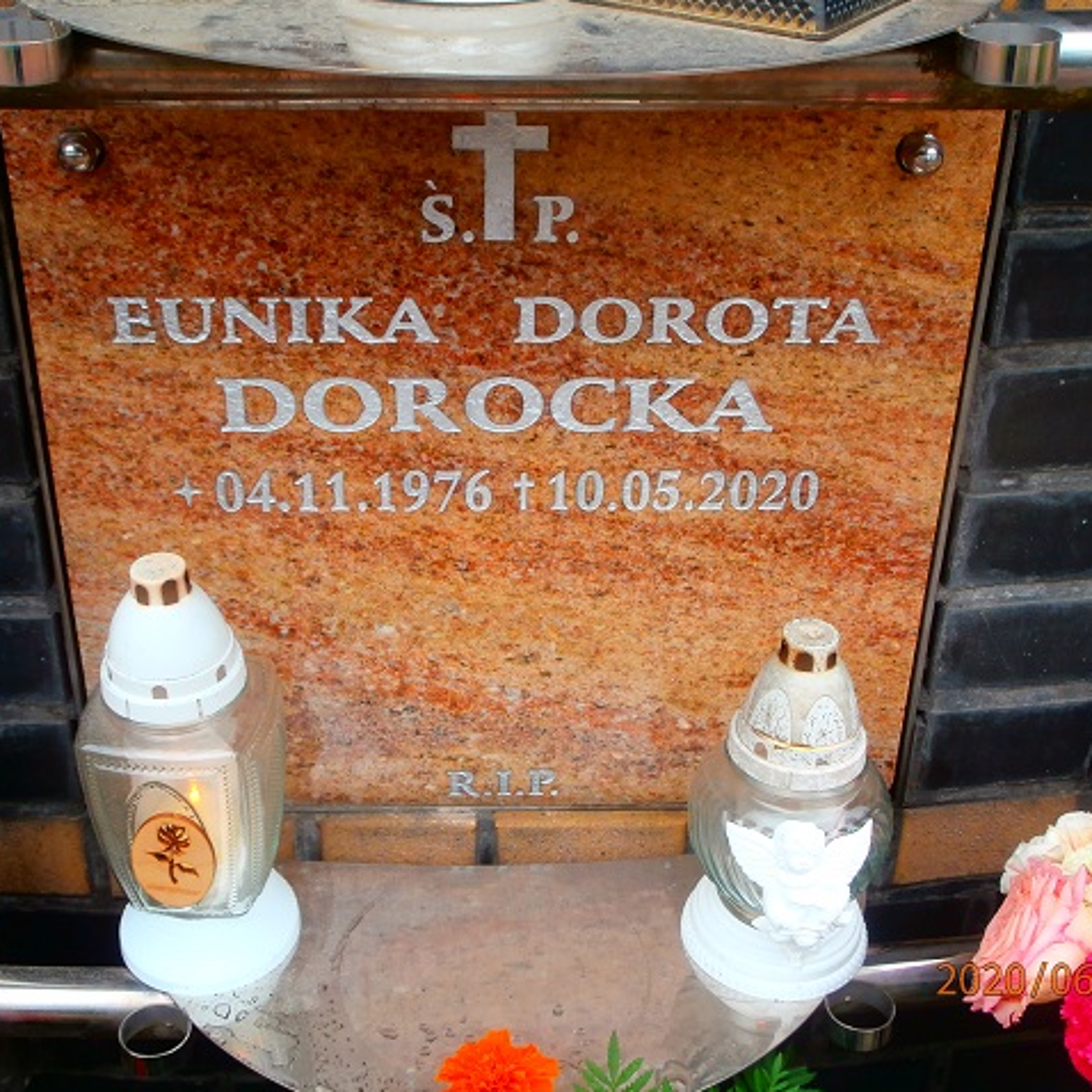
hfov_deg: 37.5
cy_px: 546
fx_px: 1606
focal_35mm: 45
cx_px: 516
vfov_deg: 37.6
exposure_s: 1/125
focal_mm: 6.67
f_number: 3.9
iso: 100
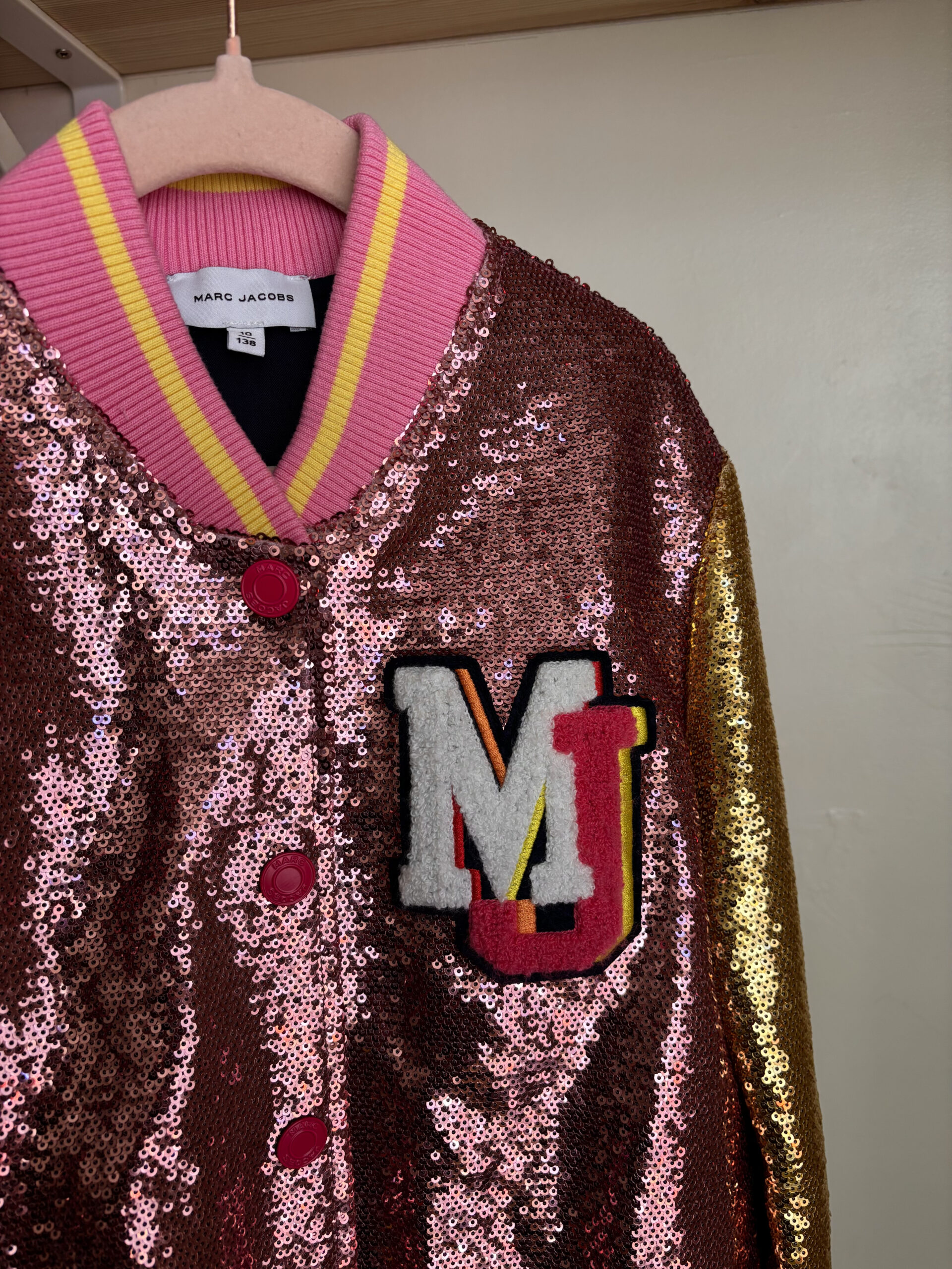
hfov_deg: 53.1
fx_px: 953
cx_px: 476
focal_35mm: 26
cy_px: 634
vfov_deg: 67.3
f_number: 1.6
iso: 64
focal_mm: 5.96
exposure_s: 1/121
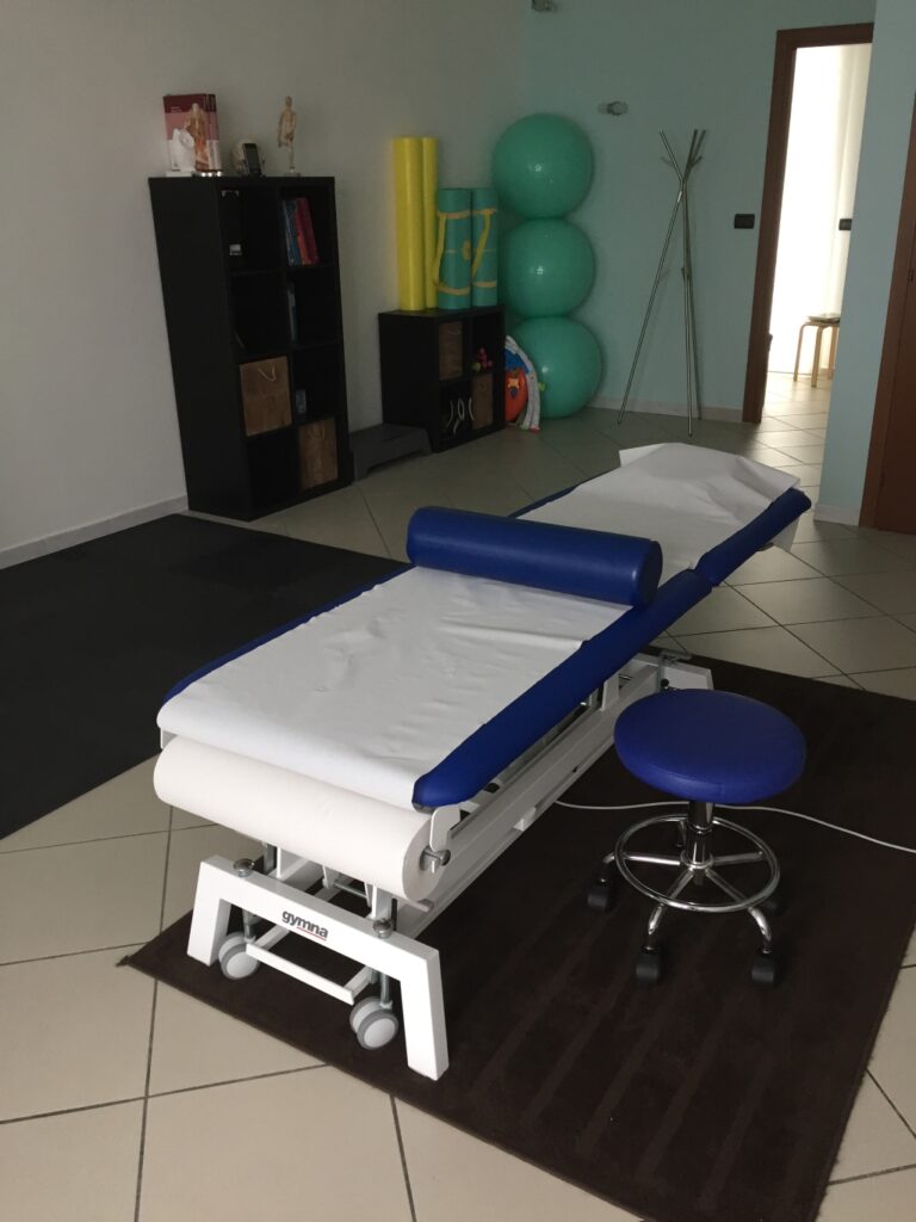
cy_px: 611
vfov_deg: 61.7
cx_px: 458
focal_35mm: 29
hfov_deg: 48.2
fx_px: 1023
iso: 64
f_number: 2.2
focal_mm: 4.15
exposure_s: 1/33
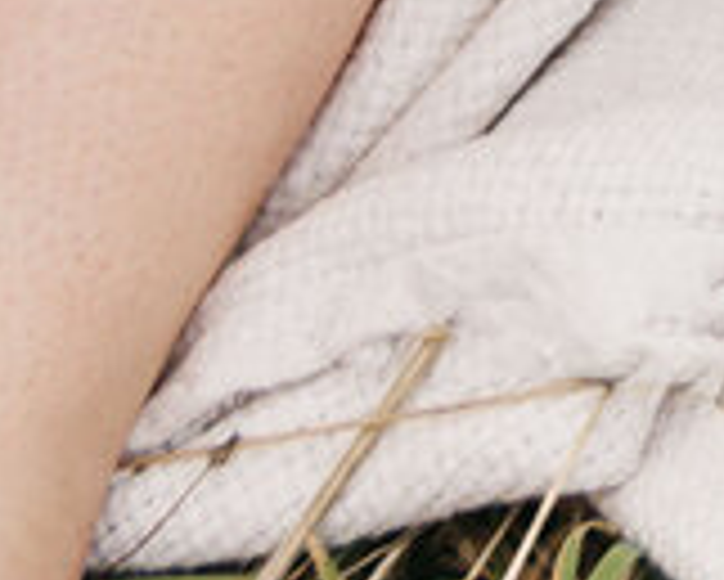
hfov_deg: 5.9
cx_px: 2437
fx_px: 6304
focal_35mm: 294
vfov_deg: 4.1
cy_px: -3093
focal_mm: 28
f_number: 9
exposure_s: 1/100
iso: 200
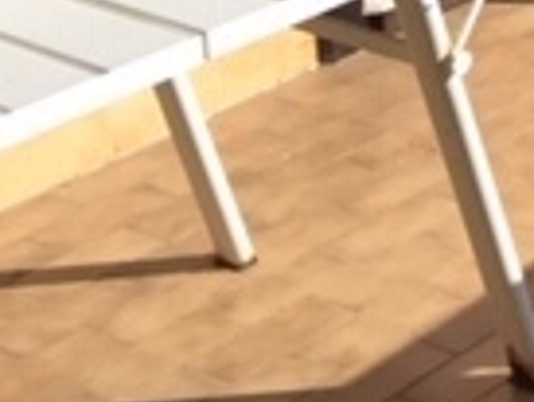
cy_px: -515
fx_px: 2084
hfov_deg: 12.5
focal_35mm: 135
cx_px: 1138
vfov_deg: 9.9
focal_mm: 4.15
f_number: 2.2
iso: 32
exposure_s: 1/1721
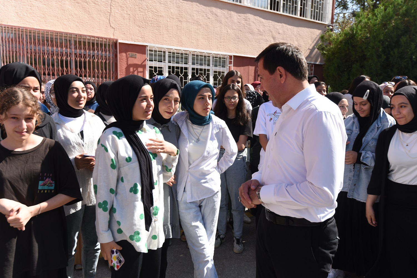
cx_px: 208
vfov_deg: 45.0
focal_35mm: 29
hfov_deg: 63.6
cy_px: 139
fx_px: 336
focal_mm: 29
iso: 200
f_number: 6.3
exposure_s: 1/320
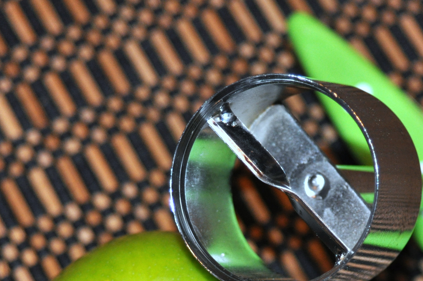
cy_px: 272
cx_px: 212
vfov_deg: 5.7
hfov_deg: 8.6
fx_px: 2828
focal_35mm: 241
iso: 800
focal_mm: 80
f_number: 5.6
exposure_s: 1/60
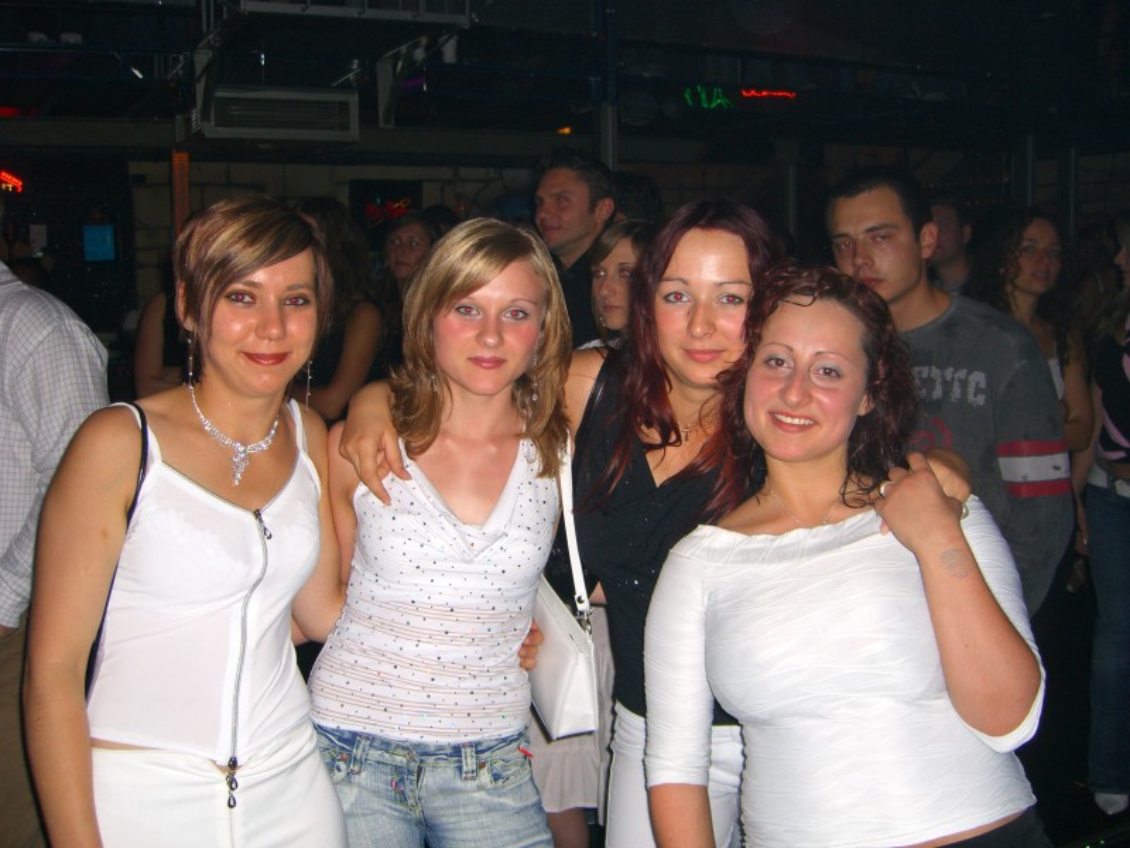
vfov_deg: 37.7
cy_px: 424
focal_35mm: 38
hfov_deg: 49.0
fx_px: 1240
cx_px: 565
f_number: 2.8
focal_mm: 7.9
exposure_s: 1/60
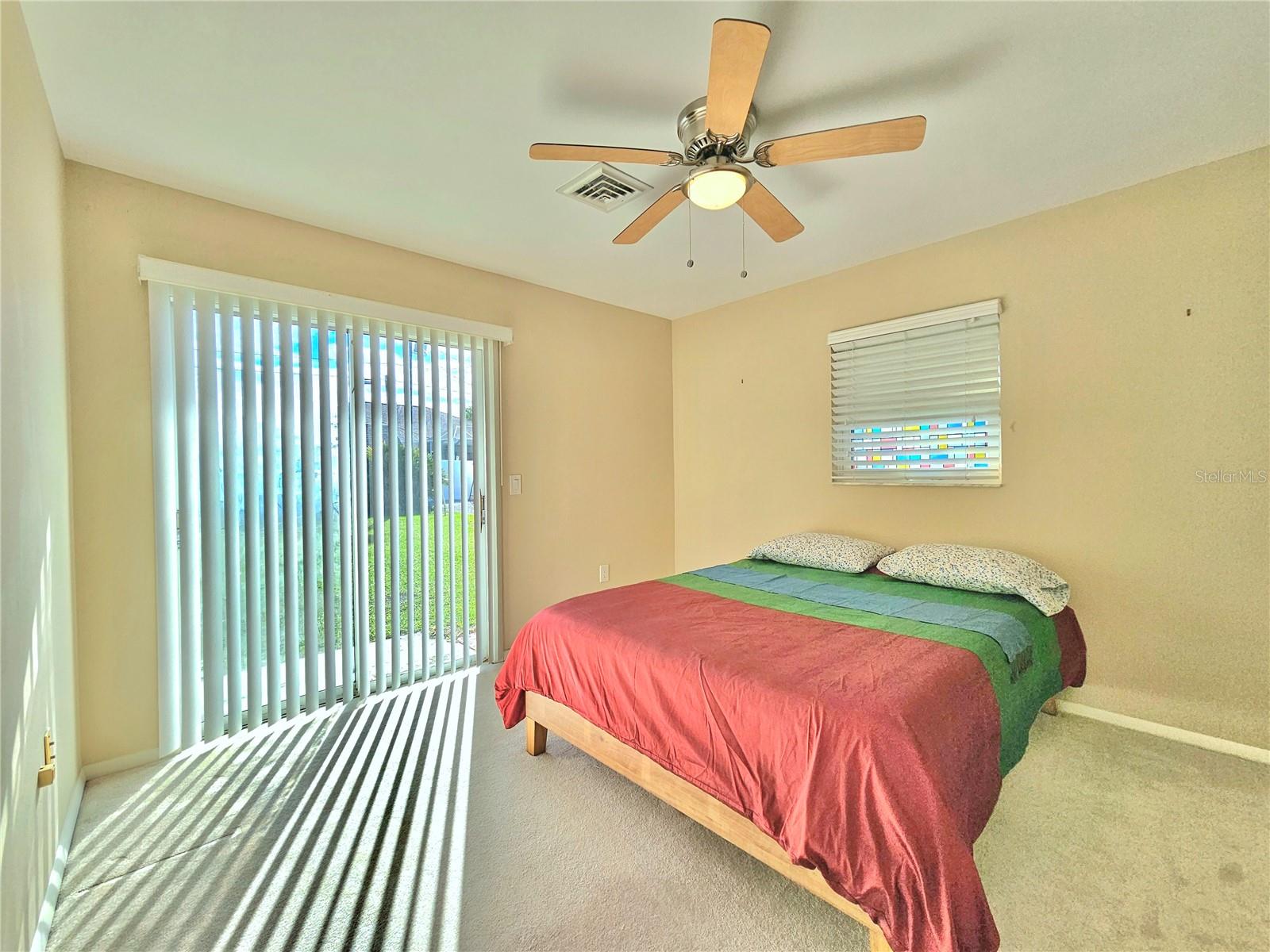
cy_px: 476
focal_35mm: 13
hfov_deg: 106.2
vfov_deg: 89.9
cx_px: 635
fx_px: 477
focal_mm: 2.2
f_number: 2.2
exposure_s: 1/1000
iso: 50
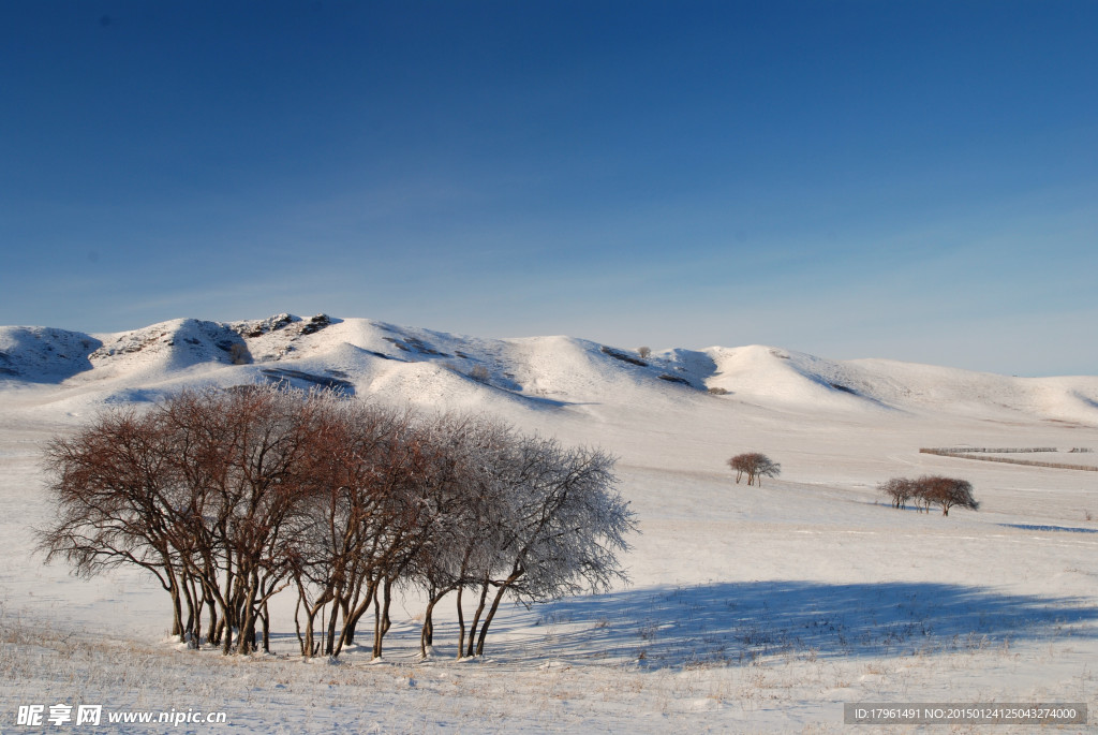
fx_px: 1099
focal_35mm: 36
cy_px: 368
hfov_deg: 53.1
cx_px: 549
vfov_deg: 37.0
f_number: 11
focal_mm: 24
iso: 100
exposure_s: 1/60
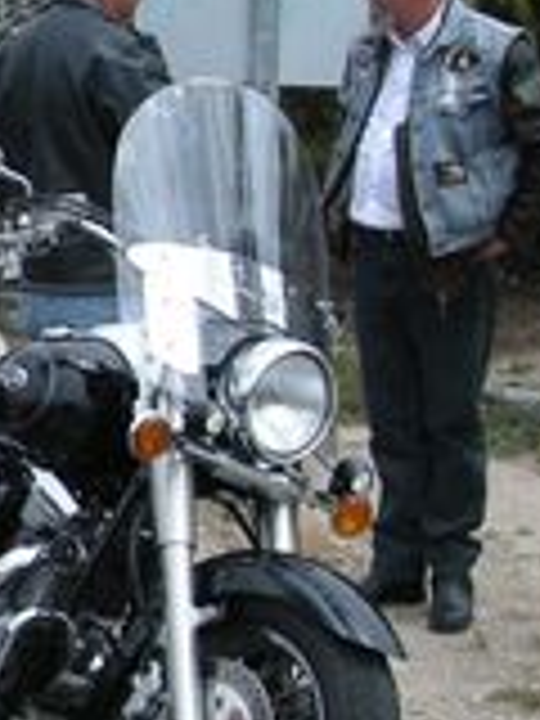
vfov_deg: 14.1
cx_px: -760
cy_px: 405
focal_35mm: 140
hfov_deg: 9.4
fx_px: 2912
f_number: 5.7
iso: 50
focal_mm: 5.7
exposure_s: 1/202
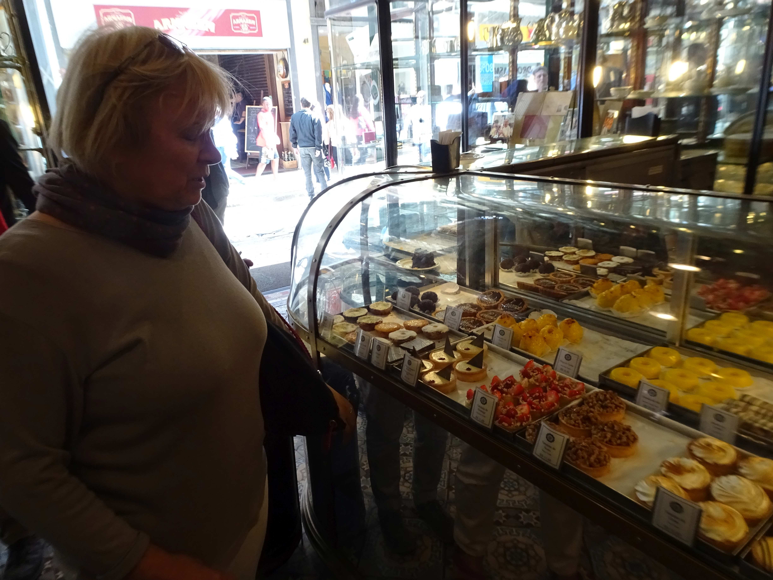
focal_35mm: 24
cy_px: 290
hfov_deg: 71.6
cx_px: 386
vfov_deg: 56.8
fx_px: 536
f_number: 3.5
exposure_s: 1/30
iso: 250
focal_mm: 4.1
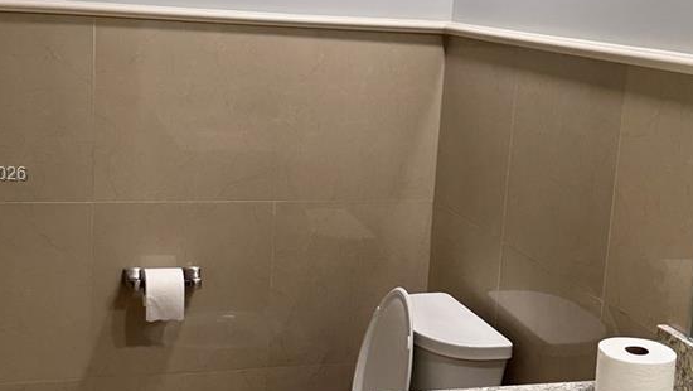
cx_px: 360
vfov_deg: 21.1
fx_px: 1048
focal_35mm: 57
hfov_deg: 36.6
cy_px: 175
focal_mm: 6.76
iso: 160
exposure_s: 1/120
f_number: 1.78
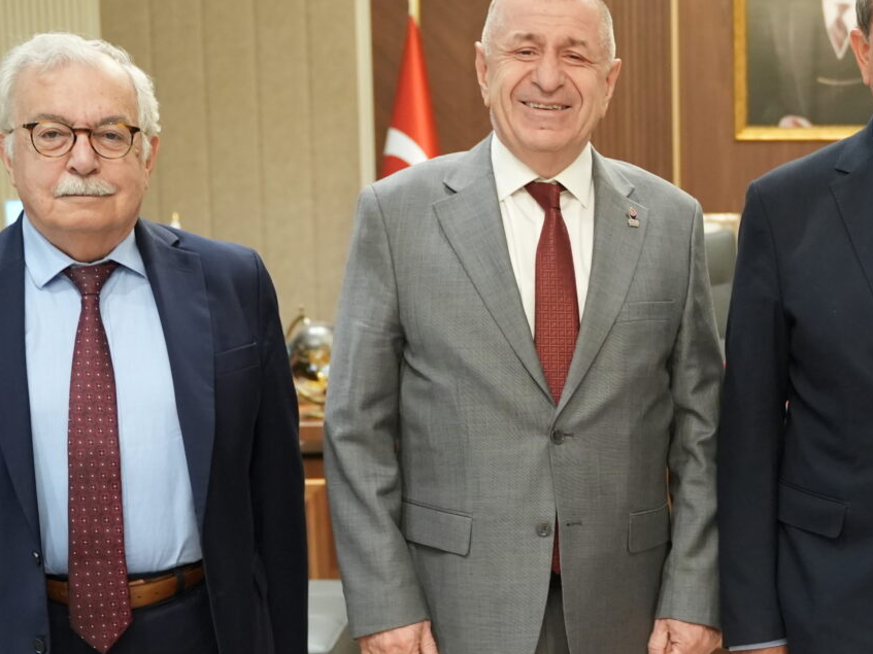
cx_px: 894
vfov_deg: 15.8
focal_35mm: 93
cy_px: 497
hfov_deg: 20.4
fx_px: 2345
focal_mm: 32
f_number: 2.8
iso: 2000
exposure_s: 1/125
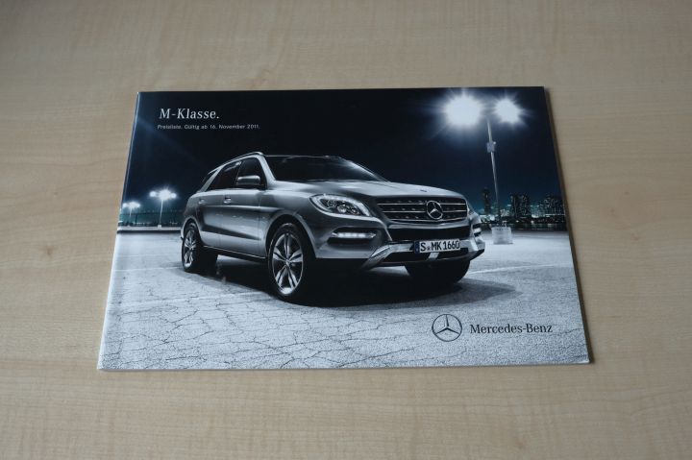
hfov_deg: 50.7
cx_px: 346
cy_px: 230
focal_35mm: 38
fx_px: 730
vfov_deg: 35.0
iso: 800
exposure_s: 1/40
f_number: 11
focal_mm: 25.4
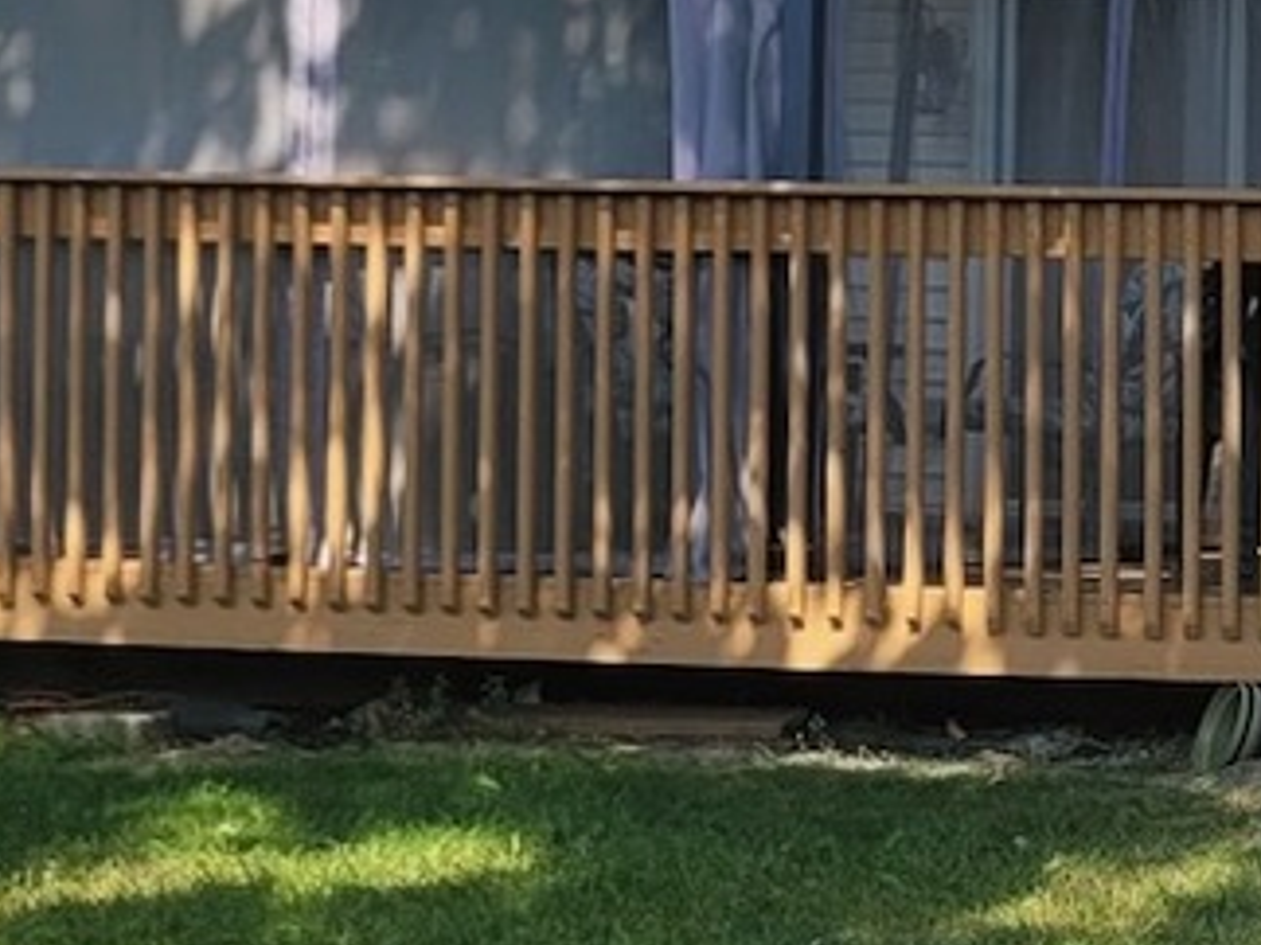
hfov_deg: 14.8
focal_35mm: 116
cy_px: 437
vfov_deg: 12.8
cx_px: 2280
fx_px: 4224
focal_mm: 5.4
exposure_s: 1/1084
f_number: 1.8
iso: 40
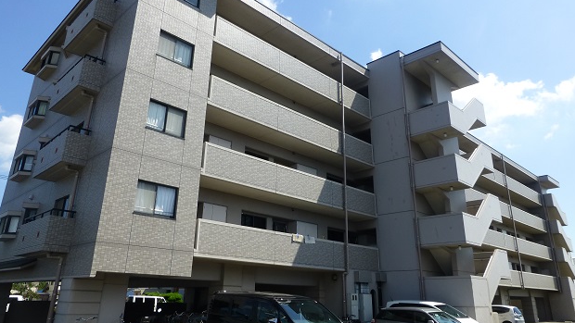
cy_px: 137
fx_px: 412
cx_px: 284
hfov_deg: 69.8
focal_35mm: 27
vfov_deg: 42.8
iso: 100
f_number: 4
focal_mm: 4.3
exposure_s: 1/800
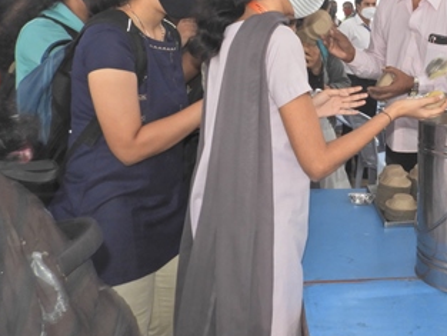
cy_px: 57
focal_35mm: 49
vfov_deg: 28.9
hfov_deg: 36.7
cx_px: 394
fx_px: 633
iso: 140
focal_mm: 4.3
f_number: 7.6
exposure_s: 1/50
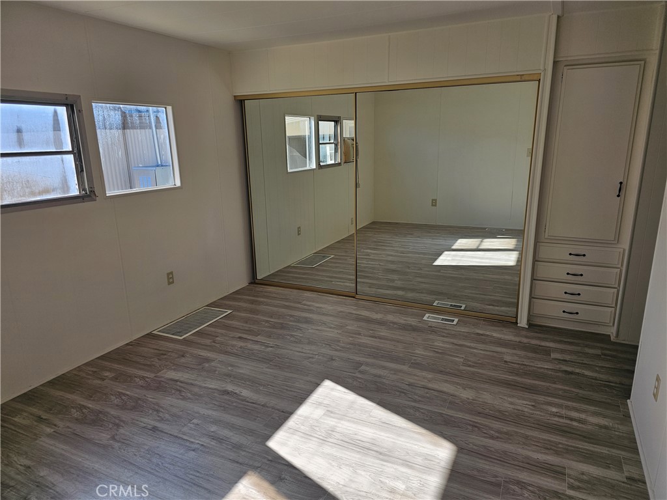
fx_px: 443
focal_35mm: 23
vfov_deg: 58.9
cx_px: 334
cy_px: 250
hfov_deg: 73.9
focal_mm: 6.3
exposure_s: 1/408
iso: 20
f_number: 1.7
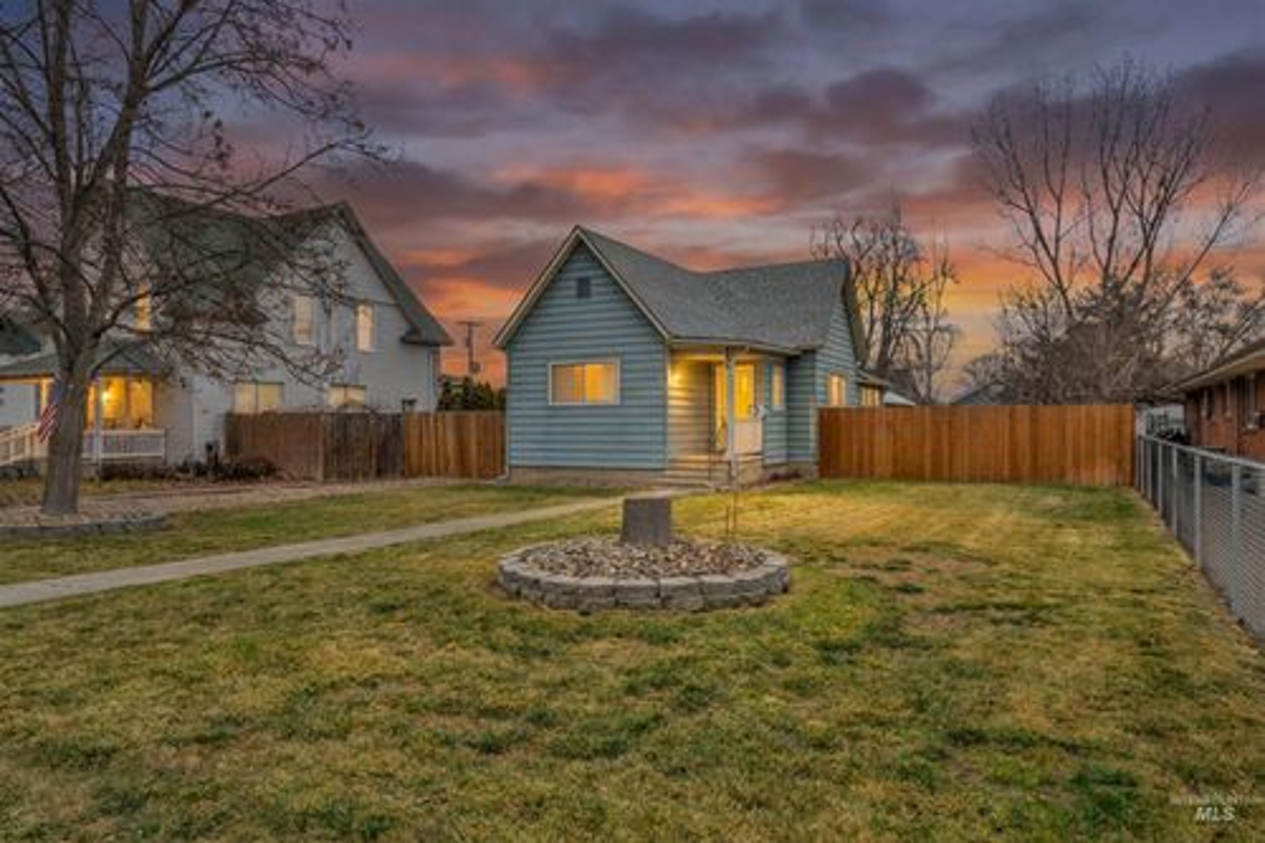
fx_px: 843
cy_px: 422
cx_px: 632
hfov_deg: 73.8
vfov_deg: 53.1
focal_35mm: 24
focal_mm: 24
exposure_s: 1/30
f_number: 9
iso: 100
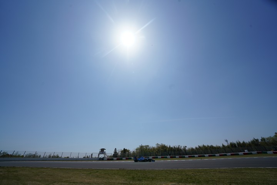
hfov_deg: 112.6
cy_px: 92
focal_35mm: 12
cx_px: 138
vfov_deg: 90.0
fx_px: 92
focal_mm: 12
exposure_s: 1/1600
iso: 200
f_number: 7.1
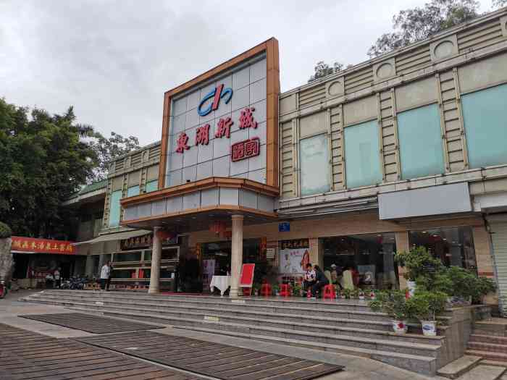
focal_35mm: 26
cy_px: 190
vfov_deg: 53.1
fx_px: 381
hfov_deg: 67.3
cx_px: 254
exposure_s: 1/2000
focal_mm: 4.75
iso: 50
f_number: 1.8
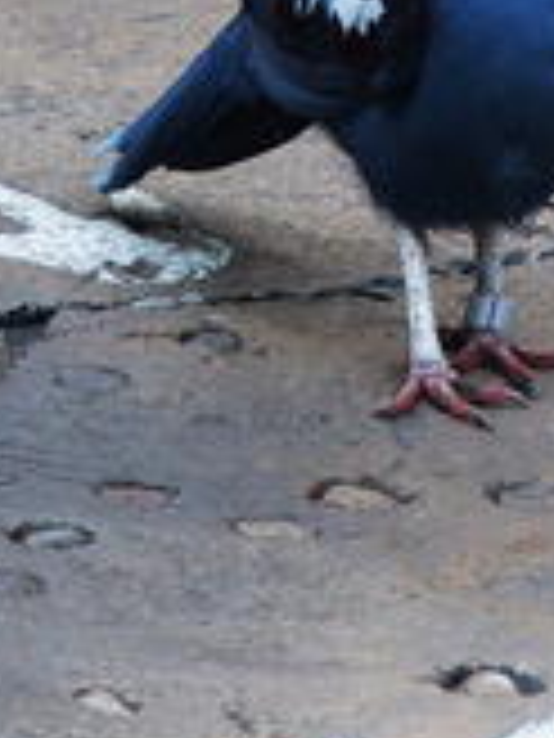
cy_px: -162
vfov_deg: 3.6
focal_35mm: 549
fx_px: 11715
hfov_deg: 2.7
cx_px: 581
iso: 320
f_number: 2.8
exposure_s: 1/200
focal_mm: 42.5
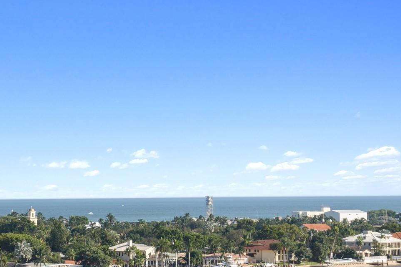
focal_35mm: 175
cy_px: 156
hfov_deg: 11.7
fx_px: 1949
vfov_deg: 7.8
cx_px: 166
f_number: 8
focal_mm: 105
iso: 250
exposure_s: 1/1000
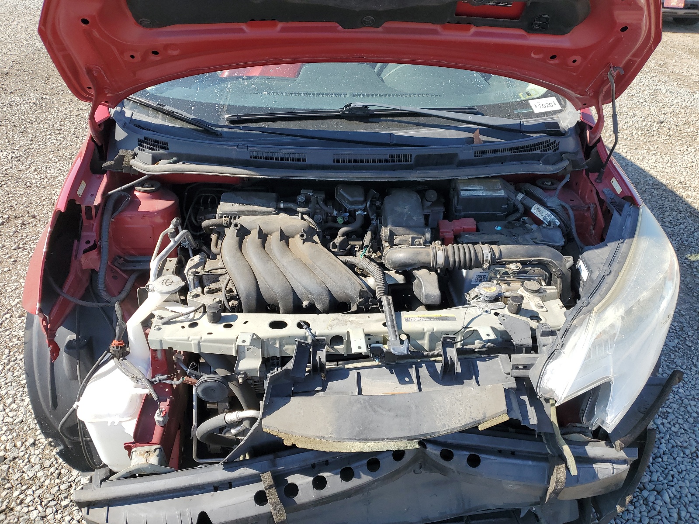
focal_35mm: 26
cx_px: 350
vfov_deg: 53.1
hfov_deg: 67.3
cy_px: 262
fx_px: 525
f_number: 1.5
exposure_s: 1/1250
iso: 50
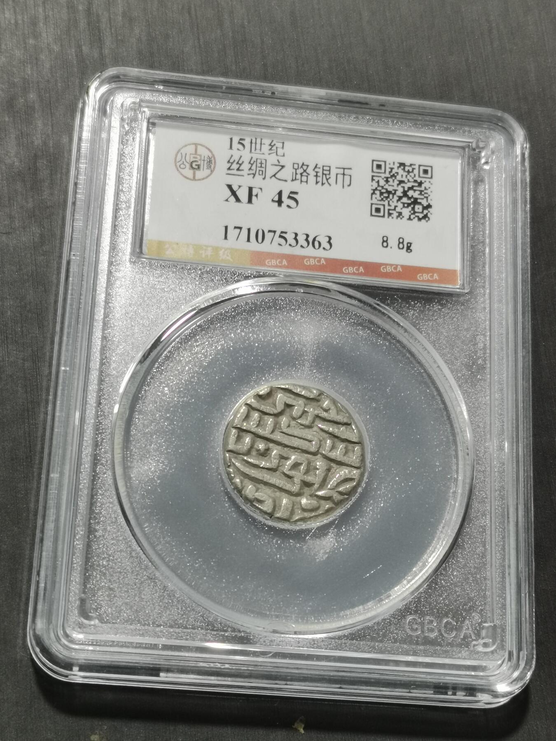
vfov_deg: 28.2
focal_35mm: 69
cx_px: 278
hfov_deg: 21.3
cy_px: 370
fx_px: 1478
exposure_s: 1/100
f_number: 1.8
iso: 125
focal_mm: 5.58
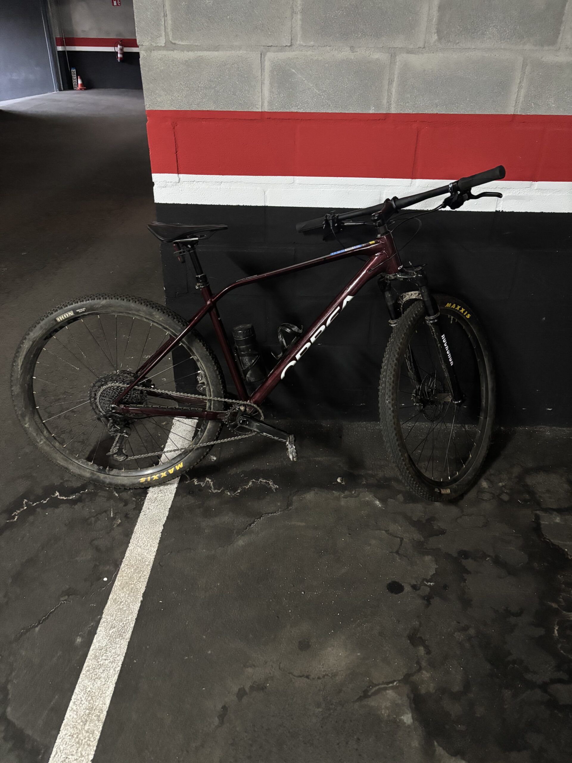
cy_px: 382
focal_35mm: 26
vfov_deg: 67.3
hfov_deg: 53.1
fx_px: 573
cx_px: 286
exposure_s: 1/25
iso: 800
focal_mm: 5.96
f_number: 1.6
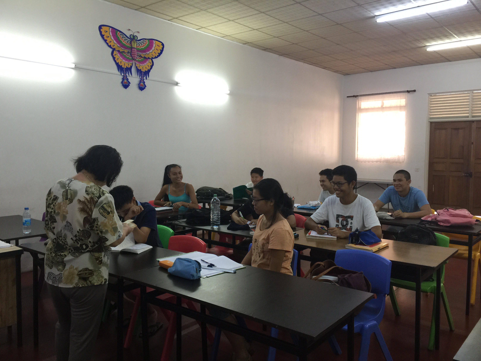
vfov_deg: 48.2
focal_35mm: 29
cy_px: 180
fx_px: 403
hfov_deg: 61.7
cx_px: 240
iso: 50
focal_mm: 4.15
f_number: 2.2
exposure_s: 1/15
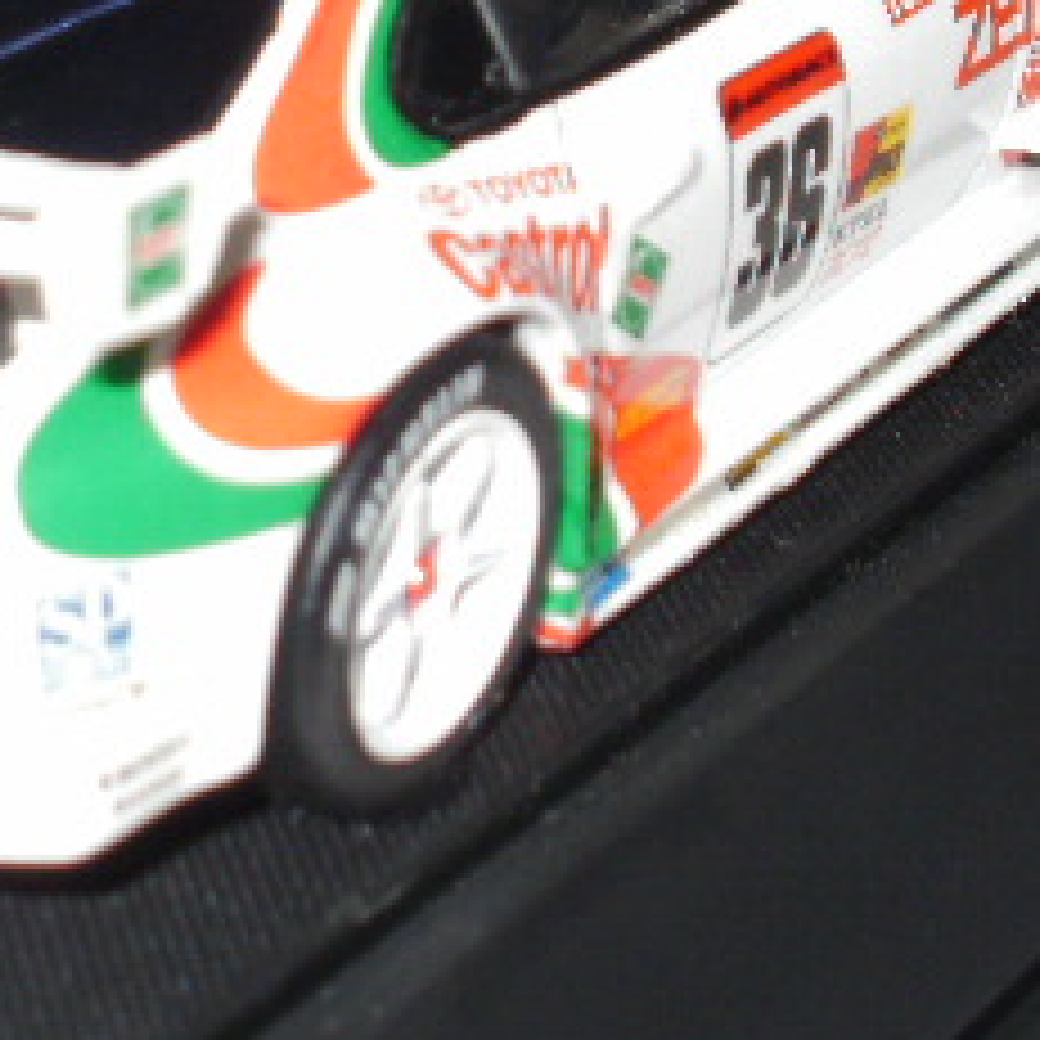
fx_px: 5337
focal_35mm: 157
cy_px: 162
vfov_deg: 11.1
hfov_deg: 11.1
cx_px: 113
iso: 100
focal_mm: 11.2
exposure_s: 1/40
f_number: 4.6
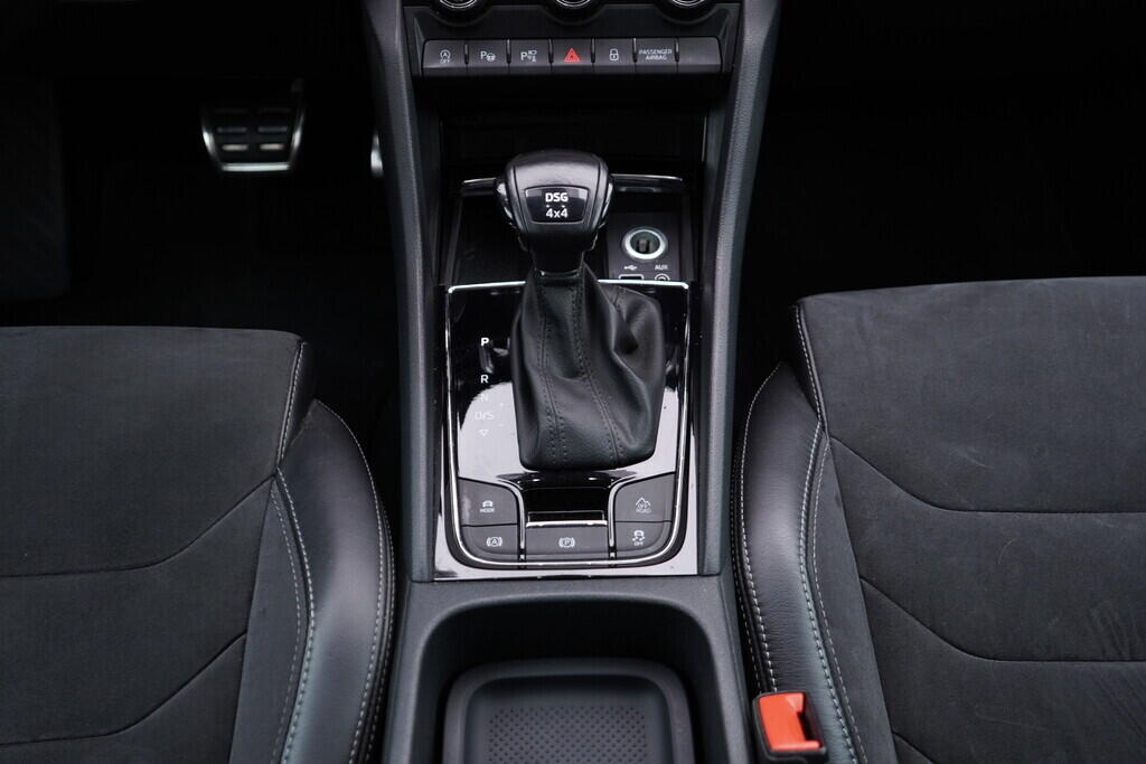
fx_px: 1146
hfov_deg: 53.1
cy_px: 382
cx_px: 573
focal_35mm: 36
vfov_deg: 36.9
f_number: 2.8
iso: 250
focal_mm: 24
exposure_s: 1/40
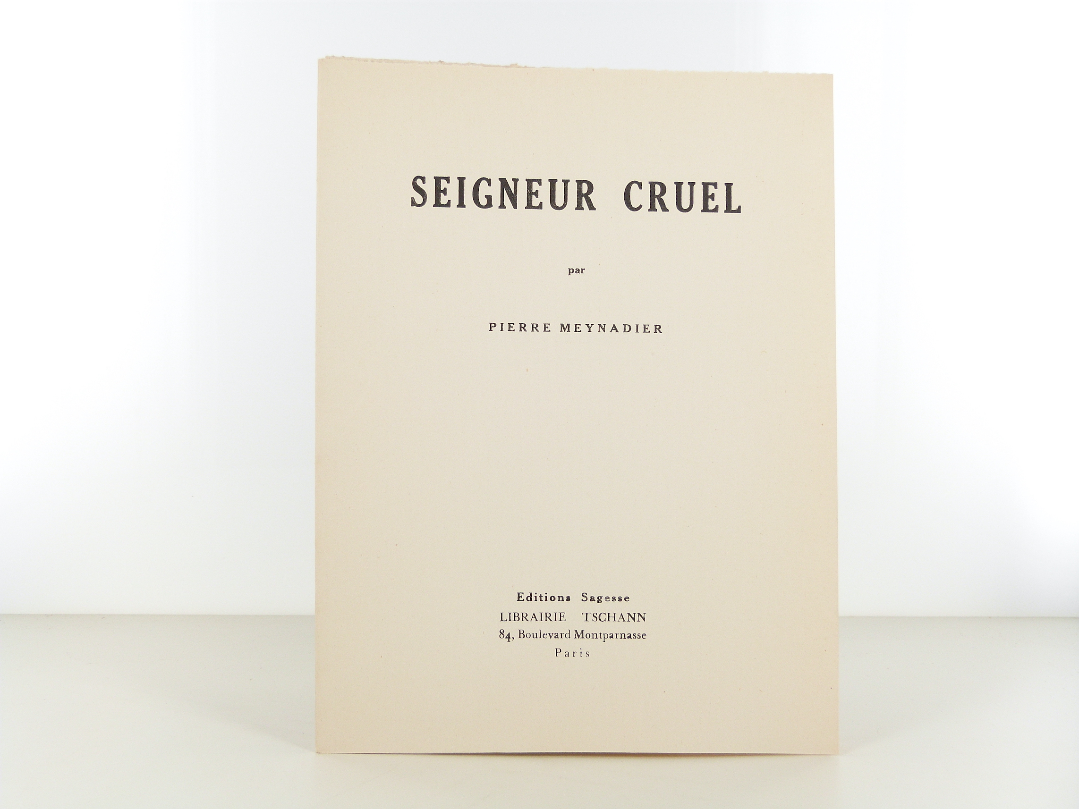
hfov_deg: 42.1
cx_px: 540
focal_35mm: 45
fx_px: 1403
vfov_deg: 32.2
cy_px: 404
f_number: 3.2
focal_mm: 8.1
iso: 100
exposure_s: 1/60
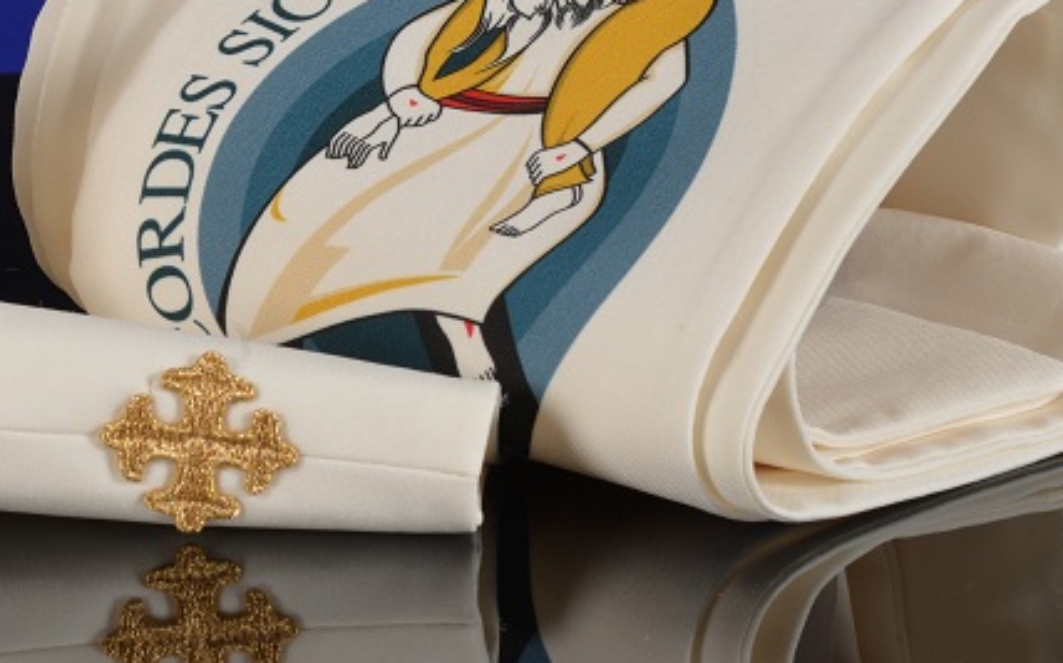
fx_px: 7239
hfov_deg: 8.4
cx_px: 32
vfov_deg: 5.2
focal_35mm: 250
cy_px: -84
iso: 100
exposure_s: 1/125
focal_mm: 105
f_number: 18
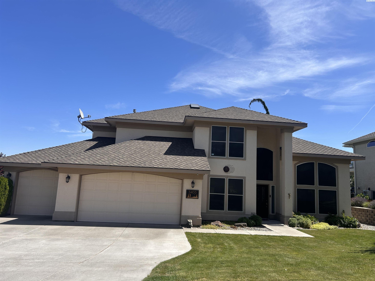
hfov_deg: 67.3
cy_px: 140
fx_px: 282
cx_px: 188
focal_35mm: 26
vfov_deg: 53.1
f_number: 1.5
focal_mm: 5.7
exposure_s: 1/3571
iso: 50
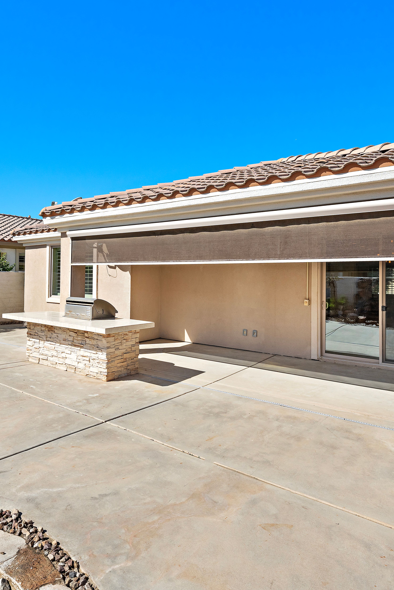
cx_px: 136
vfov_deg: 78.5
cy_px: 282
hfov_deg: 56.2
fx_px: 361
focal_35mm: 22
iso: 320
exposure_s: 1/1250
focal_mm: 14
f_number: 8
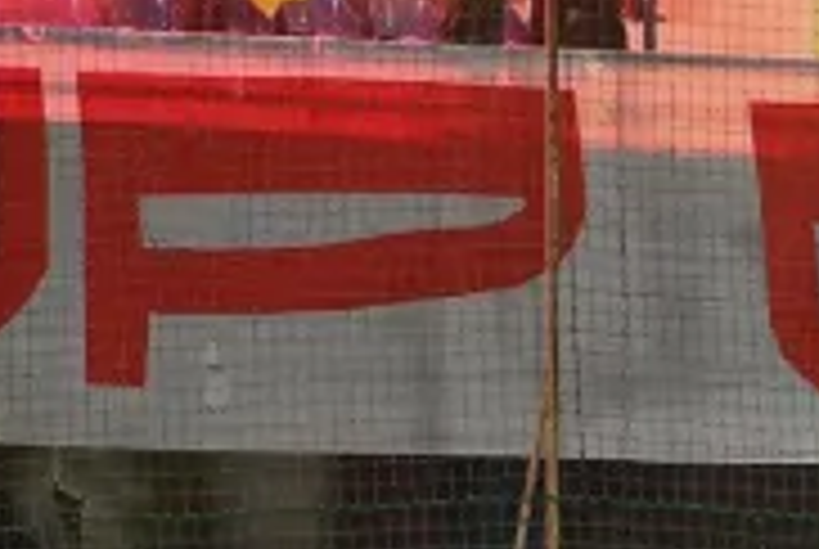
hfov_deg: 3.4
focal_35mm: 605
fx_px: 13786
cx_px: 508
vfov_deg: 2.3
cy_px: -245
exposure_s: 1/1600
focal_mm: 145
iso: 3200
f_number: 2.8
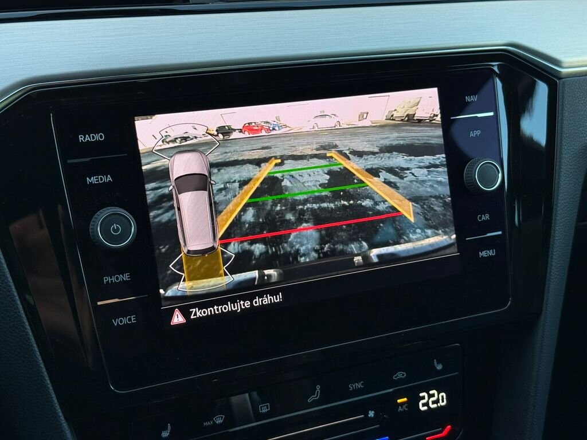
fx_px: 814
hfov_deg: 39.7
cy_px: 220
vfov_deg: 30.3
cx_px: 294
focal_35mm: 48
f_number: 1.78
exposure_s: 1/244
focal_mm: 6.76
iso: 125
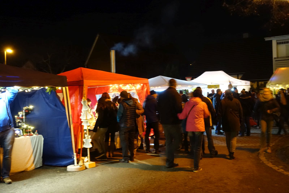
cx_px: 144
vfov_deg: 33.4
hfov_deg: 48.5
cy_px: 96
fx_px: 321
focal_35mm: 40
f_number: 2.8
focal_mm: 14.5
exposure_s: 1/6
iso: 1600
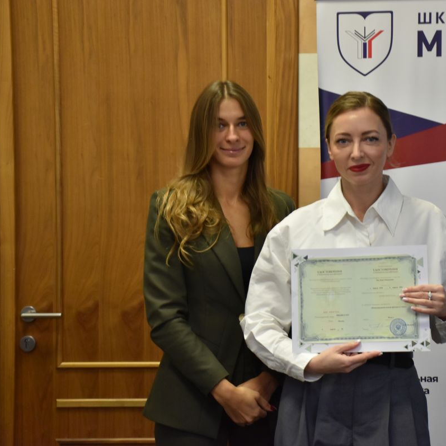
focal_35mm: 96
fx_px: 1399
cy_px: 223
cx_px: 303
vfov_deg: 18.1
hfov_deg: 18.1
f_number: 4.8
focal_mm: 50
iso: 1000
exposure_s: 1/125
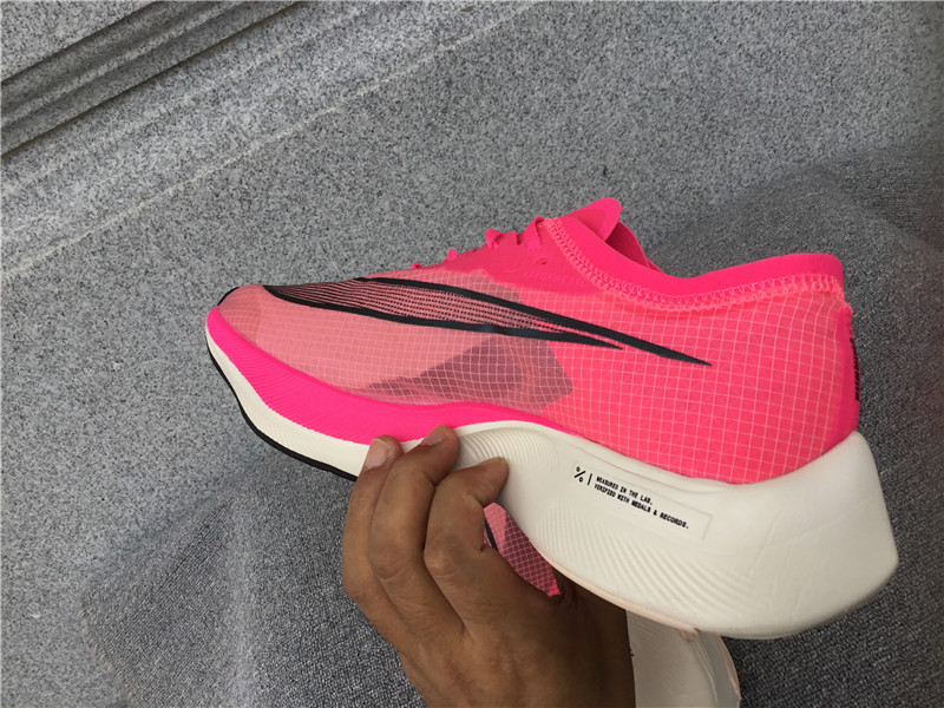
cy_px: 354
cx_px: 472
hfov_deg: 58.4
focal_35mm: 31
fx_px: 845
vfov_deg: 45.4
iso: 25
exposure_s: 1/330
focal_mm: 3.3
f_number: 2.4
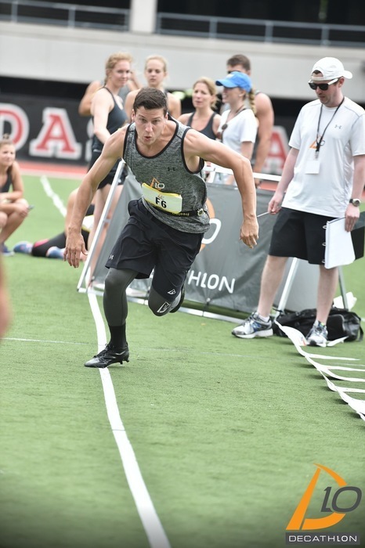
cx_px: 182
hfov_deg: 6.9
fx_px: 3044
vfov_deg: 10.3
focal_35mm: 200
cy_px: 274
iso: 2000
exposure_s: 1/5000
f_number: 4
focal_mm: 200
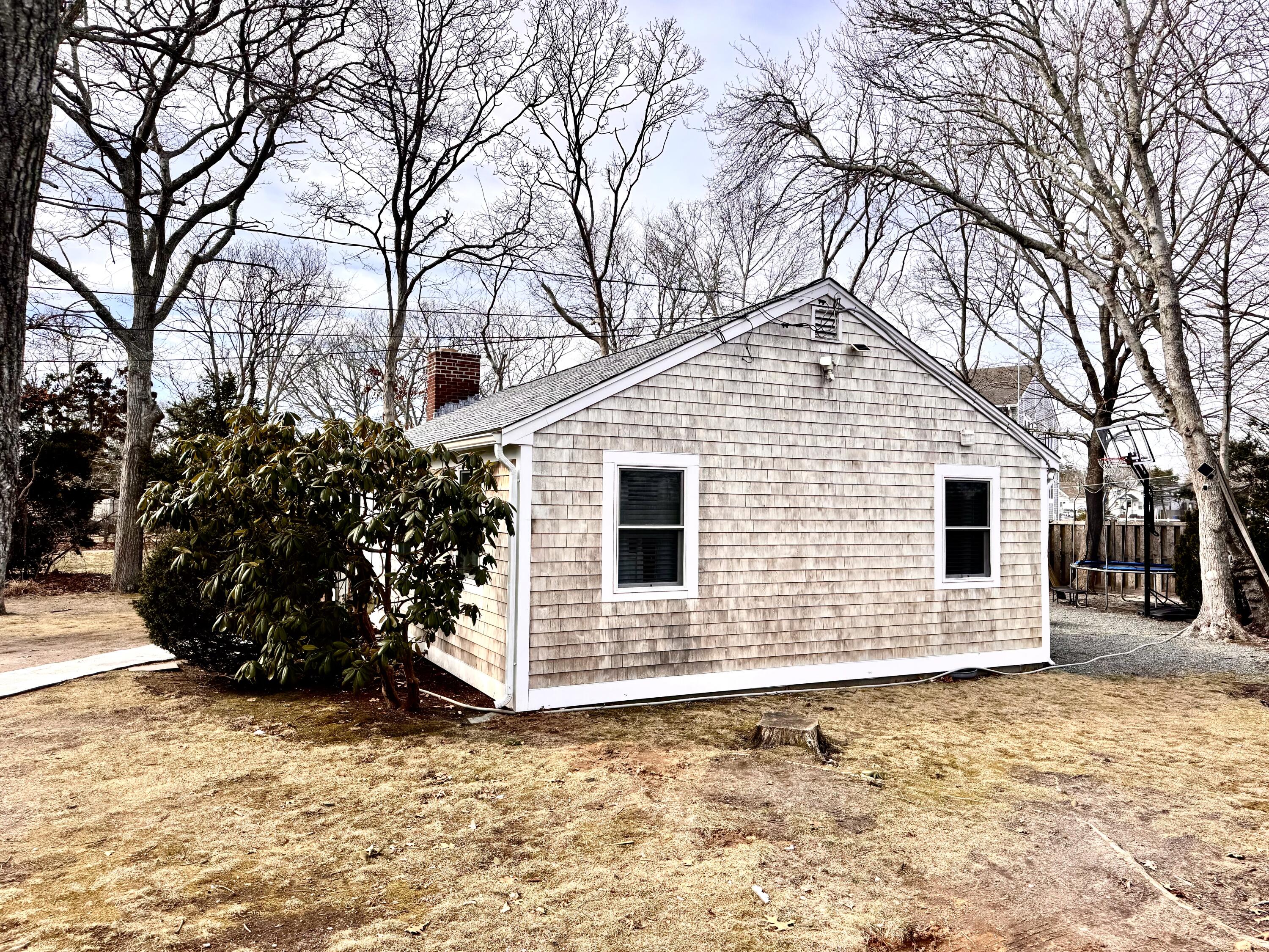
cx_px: 634
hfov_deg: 71.6
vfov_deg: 56.8
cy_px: 476
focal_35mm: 24
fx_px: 880
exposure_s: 1/3597
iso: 80
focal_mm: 6.76
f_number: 1.78
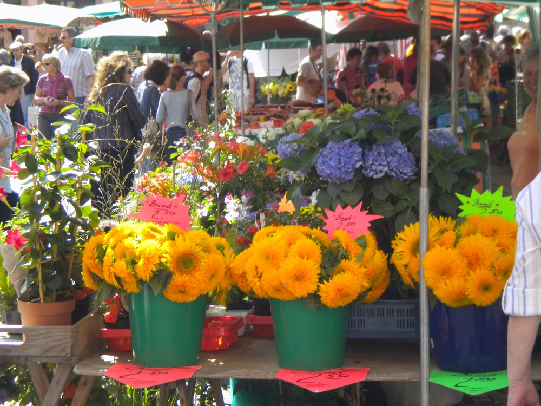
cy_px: 203
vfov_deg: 14.1
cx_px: 270
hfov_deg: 18.7
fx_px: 1641
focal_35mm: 105
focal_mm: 18.9
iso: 297
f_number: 5.9
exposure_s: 1/328
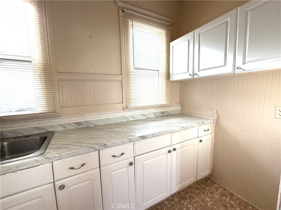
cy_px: 105
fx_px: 114
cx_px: 140
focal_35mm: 14
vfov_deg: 85.7
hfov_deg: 102.1
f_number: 2.2
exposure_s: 1/121
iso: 125
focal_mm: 2.22
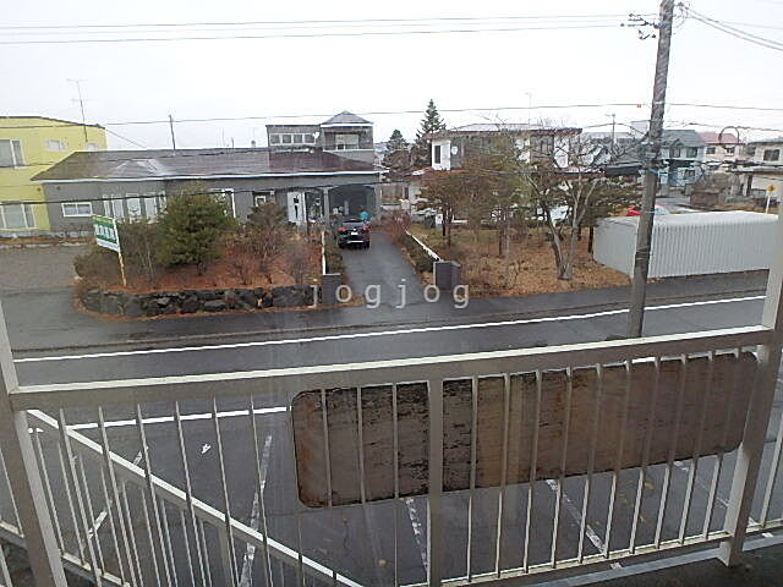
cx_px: 392
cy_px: 294
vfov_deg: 63.4
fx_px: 475
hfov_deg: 79.0
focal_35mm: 21
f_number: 3.5
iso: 320
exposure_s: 1/30
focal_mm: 3.7
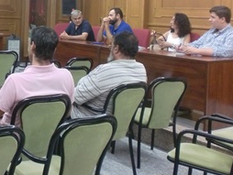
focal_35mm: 62
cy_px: 23
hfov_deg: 30.3
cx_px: 40
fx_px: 418
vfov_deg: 23.2
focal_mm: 6.3
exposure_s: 1/50
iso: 400
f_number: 3.1
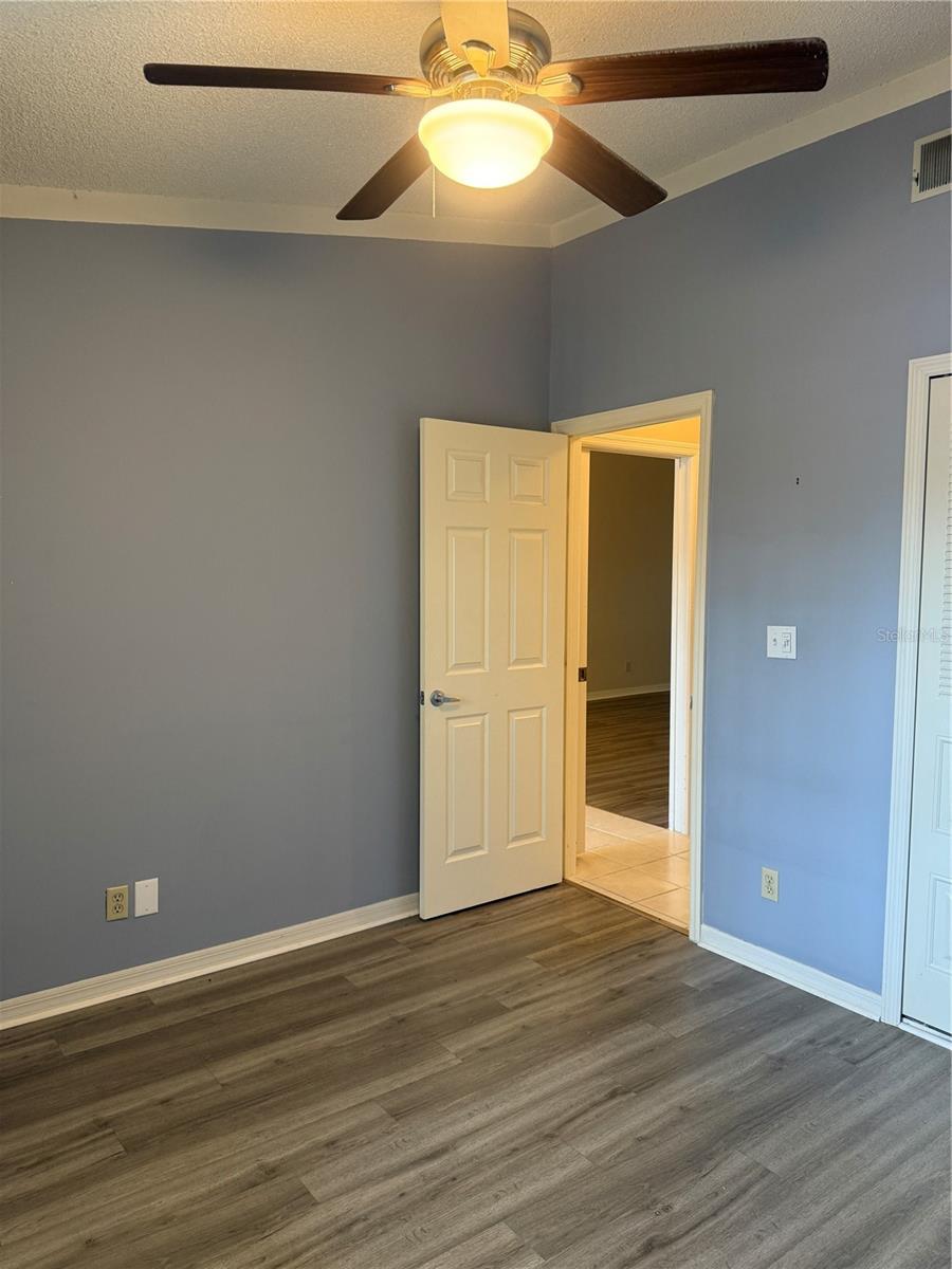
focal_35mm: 24
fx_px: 880
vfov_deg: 71.6
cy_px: 634
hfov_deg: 56.8
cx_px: 476
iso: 200
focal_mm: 6.76
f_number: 1.78
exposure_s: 1/60
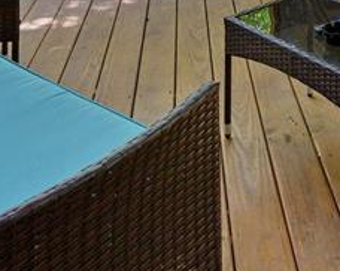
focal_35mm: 59
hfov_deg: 29.5
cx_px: 351
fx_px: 593
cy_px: -205
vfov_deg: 19.7
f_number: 7.1
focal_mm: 14
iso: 500
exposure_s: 1/200
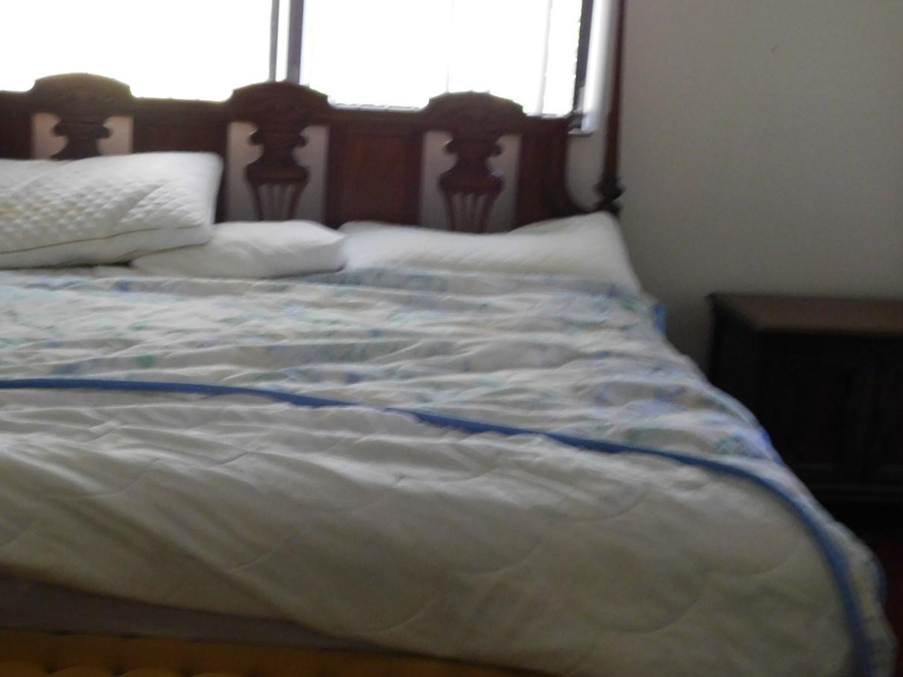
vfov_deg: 27.5
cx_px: 340
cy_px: 306
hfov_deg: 36.0
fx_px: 1383
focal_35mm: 53
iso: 400
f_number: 3.6
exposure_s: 1/10
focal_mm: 7.1
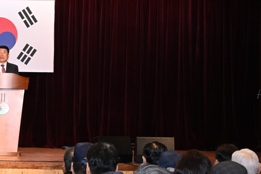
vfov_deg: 10.4
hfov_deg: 14.9
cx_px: -61
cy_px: 128
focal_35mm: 132
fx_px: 957
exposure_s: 1/60
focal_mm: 52
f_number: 8
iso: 1600
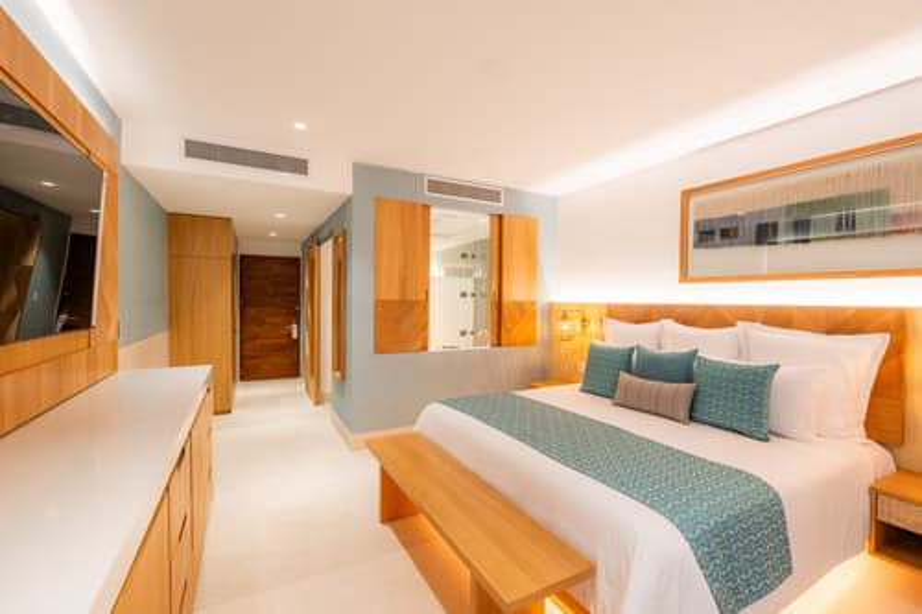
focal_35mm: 16
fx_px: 410
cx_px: 461
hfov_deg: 96.8
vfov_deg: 73.7
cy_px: 307
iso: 200
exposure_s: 1/40
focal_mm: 16
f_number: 6.3
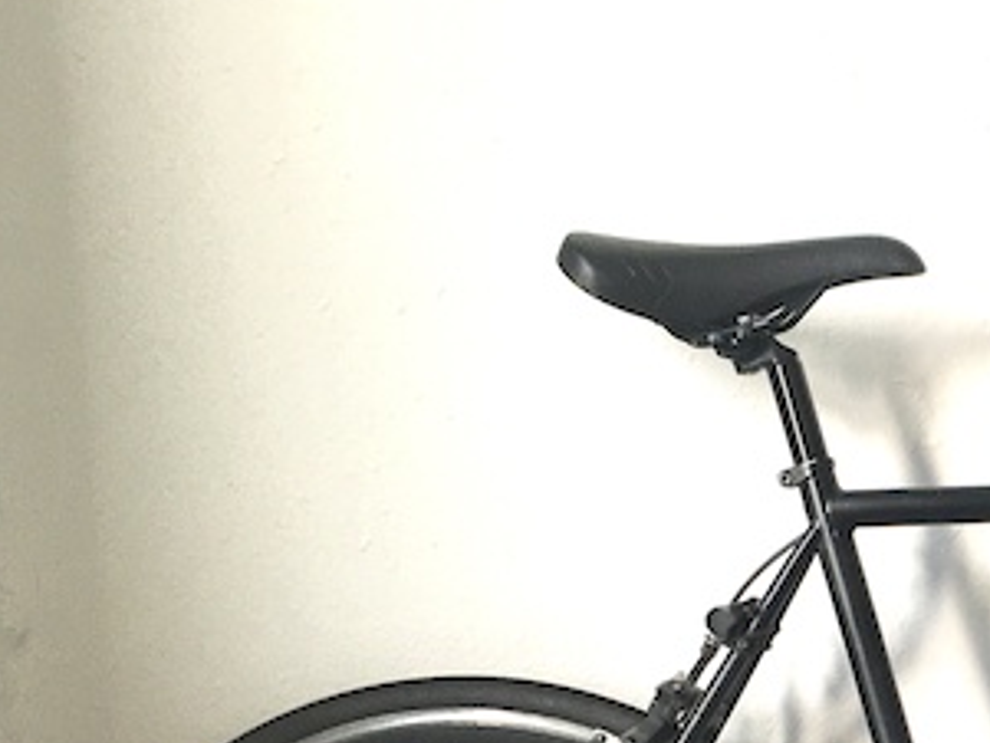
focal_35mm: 77
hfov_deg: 23.4
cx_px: 1148
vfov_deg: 18.4
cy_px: 832
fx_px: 2203
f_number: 2.2
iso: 32
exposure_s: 1/60
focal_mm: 4.15
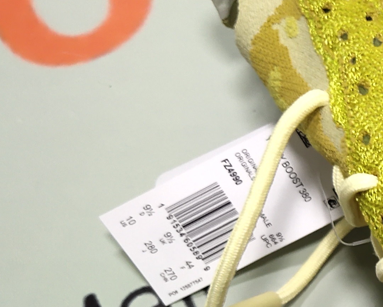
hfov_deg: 15.4
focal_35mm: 109
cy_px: 206
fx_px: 1236
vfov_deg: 14.1
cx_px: 674
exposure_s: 1/100
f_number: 1.79
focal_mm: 4.35
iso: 102
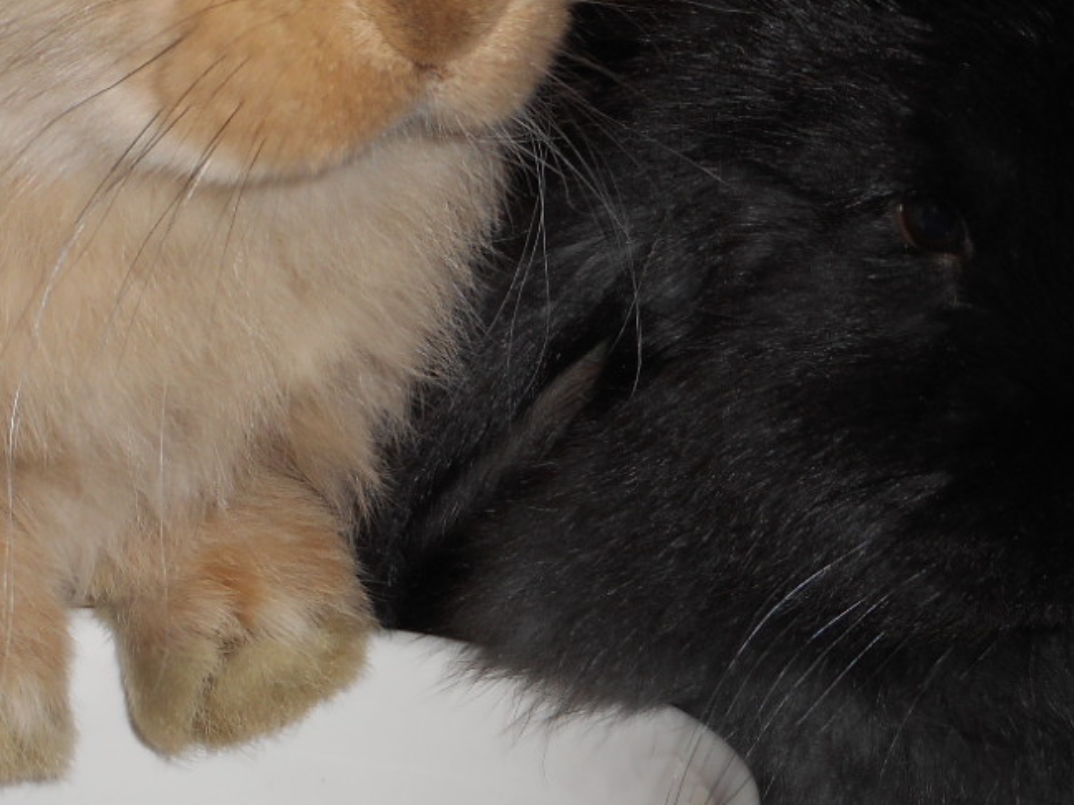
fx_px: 3909
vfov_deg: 11.8
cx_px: 506
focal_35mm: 126
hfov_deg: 15.6
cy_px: 349
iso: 80
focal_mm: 9.1
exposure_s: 1/60
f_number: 4.9
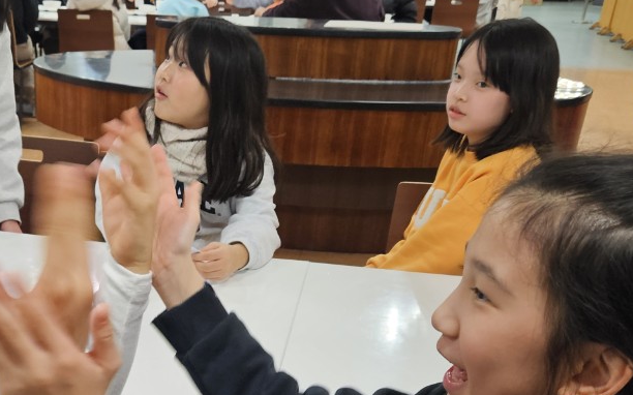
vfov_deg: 24.1
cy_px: 405
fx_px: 879
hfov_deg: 38.4
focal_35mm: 51
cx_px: 146
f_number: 1.8
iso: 125
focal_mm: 5.4
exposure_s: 1/120
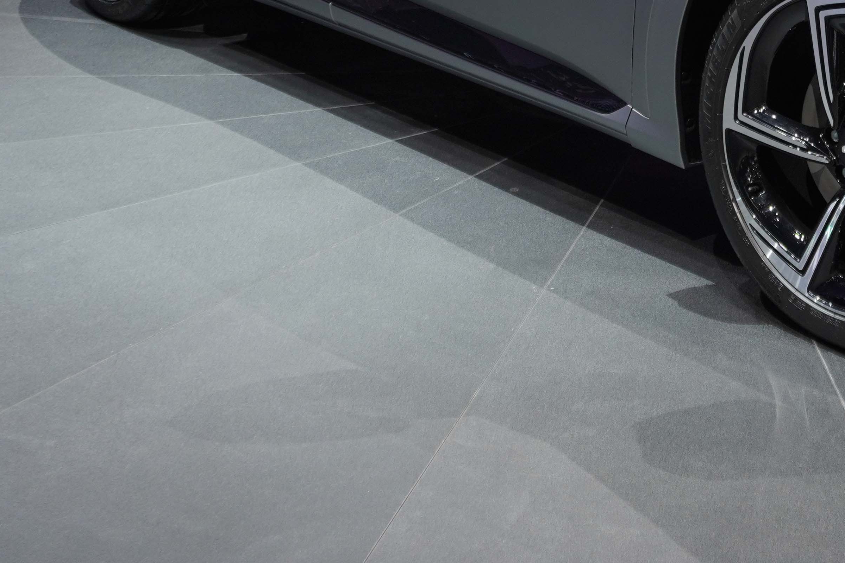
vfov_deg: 20.9
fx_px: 1408
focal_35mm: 60
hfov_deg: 31.1
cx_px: 830
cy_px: -129
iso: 400
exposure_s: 1/60
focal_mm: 16
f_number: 4
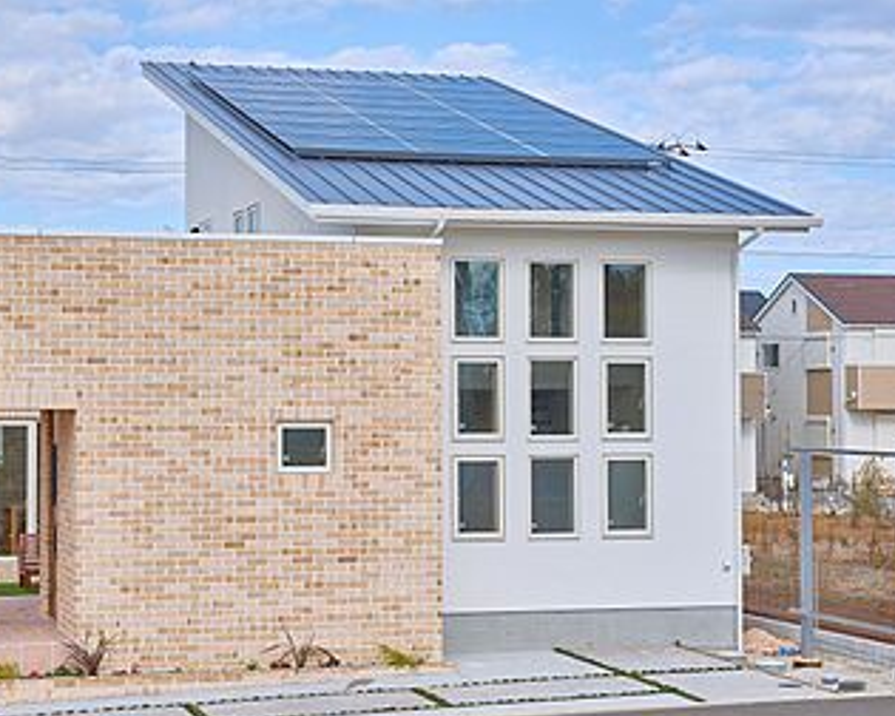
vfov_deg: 19.2
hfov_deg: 23.8
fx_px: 2119
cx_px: 369
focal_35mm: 80
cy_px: 361
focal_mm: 70
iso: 100
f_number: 8
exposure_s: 1/125
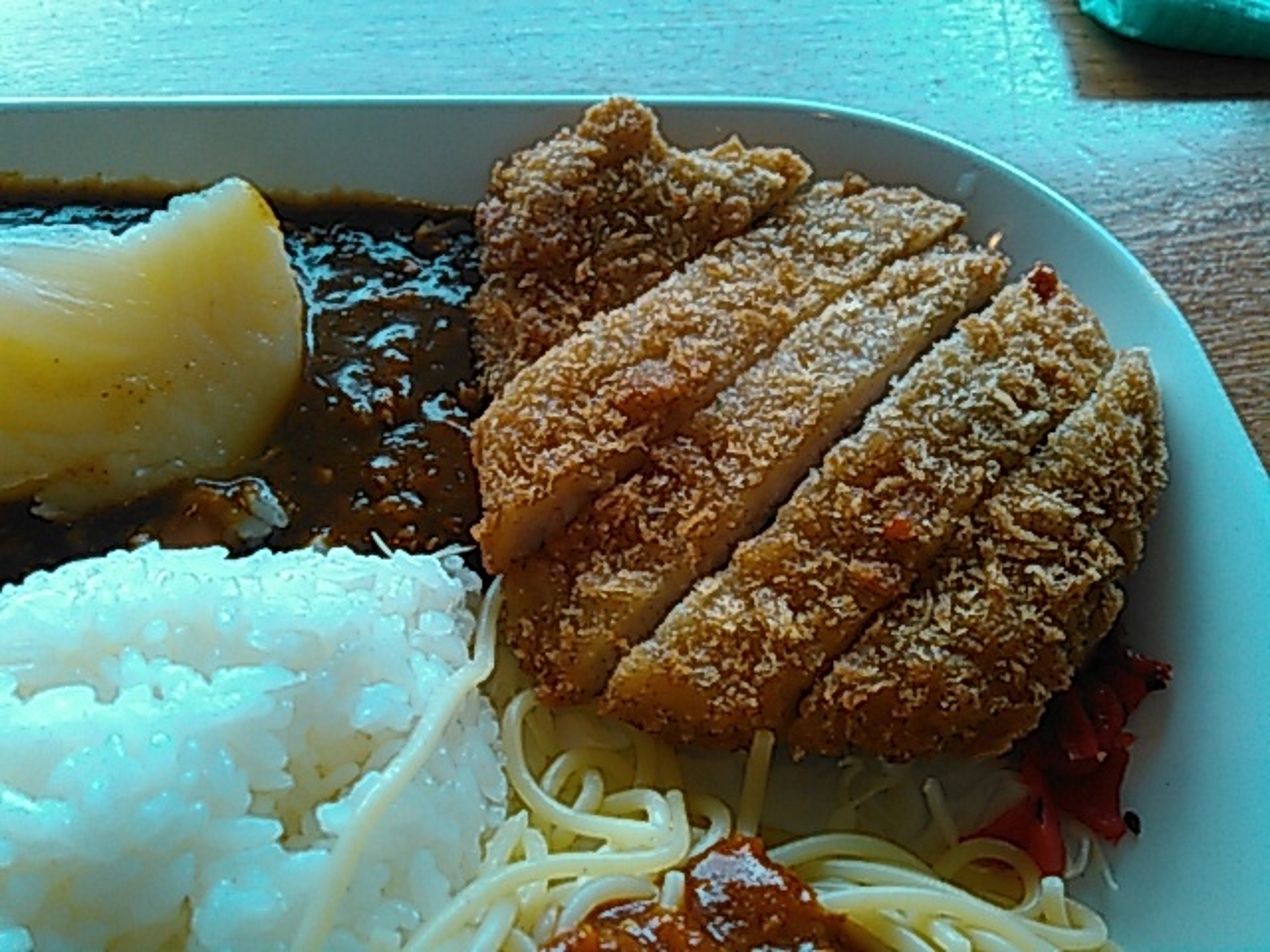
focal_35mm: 30
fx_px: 1101
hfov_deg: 60.0
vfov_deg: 46.8
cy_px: 476
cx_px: 635
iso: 100
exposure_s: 1/26
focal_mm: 4
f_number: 2.4
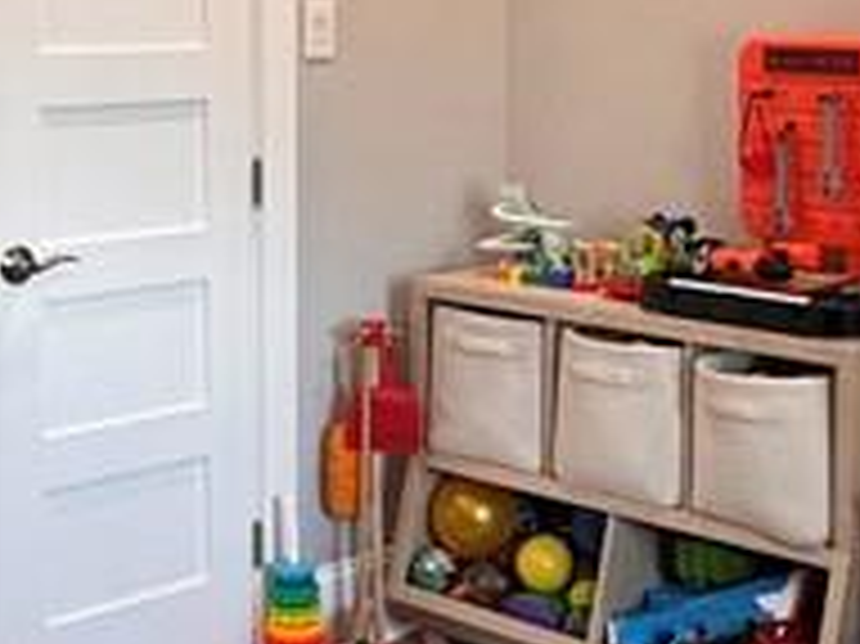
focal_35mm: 75
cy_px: 95
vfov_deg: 19.3
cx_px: 500
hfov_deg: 26.0
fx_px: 1862
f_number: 2.2
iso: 200
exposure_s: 1/60
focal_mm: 2.22
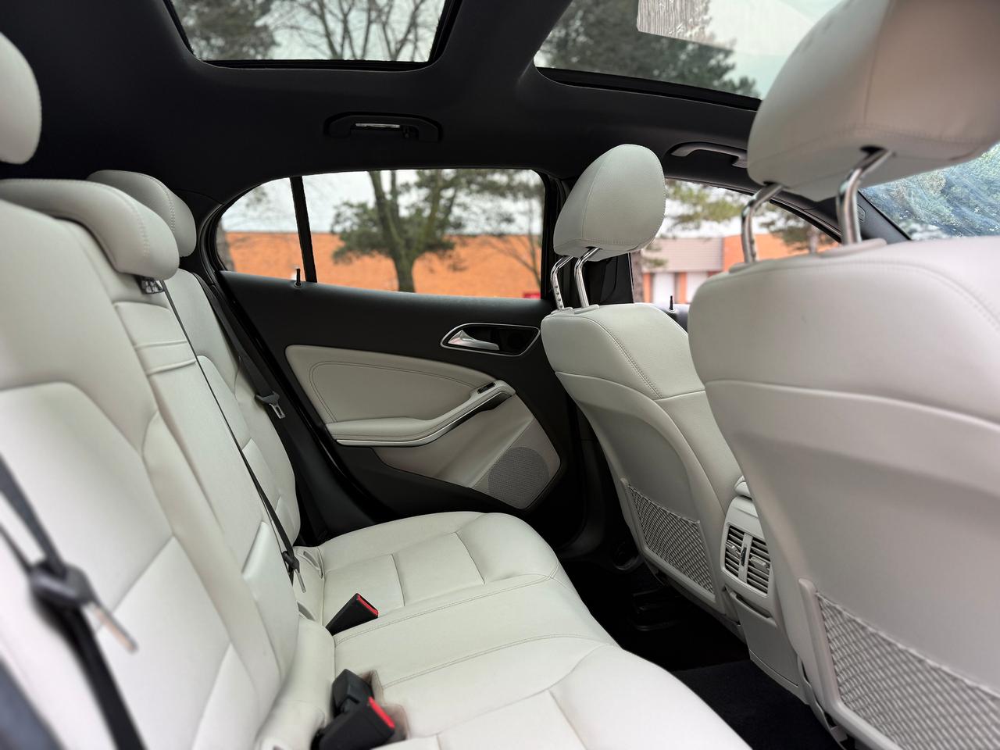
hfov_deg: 71.6
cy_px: 375
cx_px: 500
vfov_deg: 56.8
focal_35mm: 24
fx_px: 693
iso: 64
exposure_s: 1/169
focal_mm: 6.76
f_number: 1.78
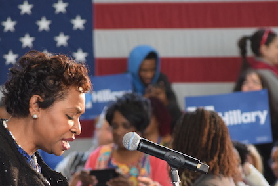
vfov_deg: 4.4
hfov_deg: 6.6
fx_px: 2402
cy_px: 173
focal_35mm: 311
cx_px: 141
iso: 1100
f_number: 4.5
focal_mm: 110
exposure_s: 1/60
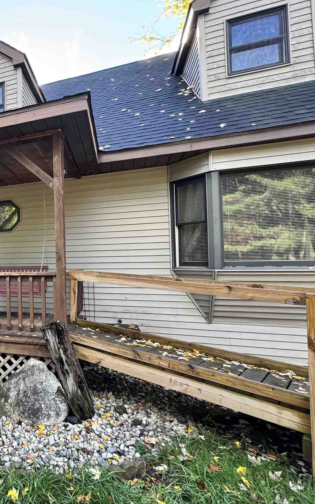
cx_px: -24
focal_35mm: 23
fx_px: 316
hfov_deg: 42.7
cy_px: 258
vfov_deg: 77.1
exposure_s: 1/99
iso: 64
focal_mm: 2.22
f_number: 2.2
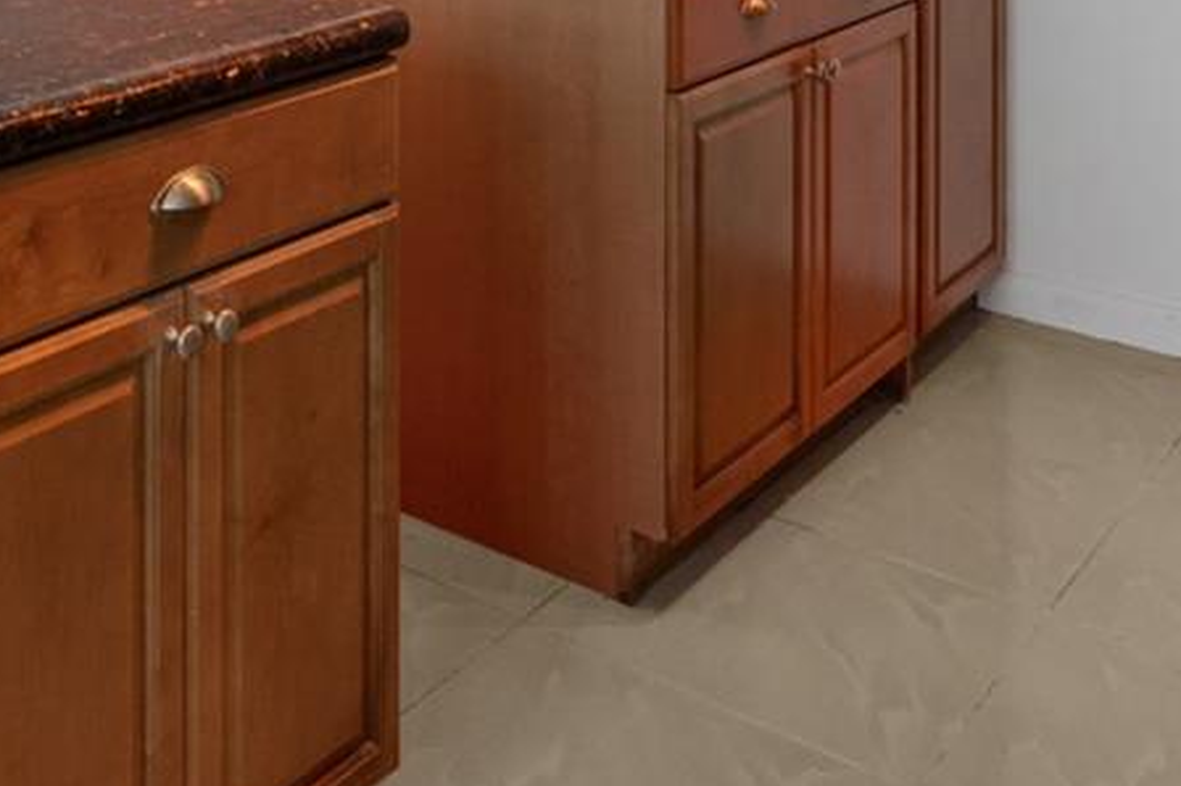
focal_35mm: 50
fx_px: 1639
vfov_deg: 23.1
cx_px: 105
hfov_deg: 37.0
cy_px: -309
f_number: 9
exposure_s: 1/15
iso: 800
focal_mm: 14
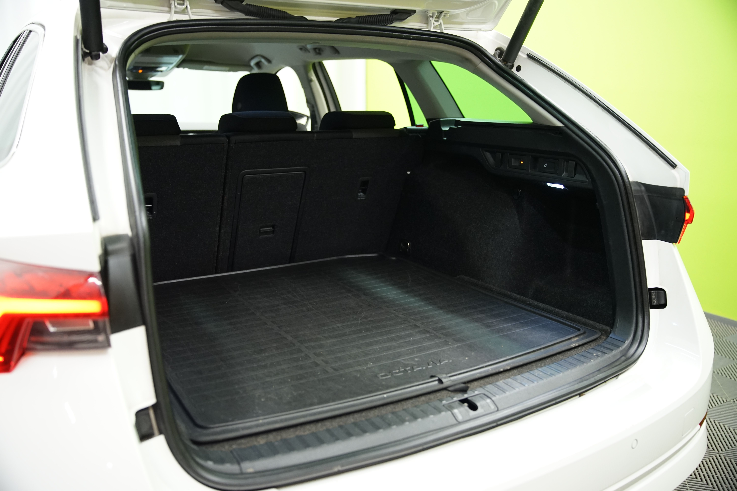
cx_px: 368
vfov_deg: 43.6
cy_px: 246
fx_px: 614
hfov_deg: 61.9
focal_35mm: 30
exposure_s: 1/40
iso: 1250
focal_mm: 30
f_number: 2.8
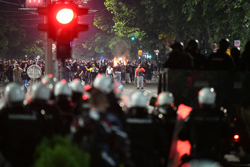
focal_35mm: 211
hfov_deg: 9.8
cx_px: 122
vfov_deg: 6.5
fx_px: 1465
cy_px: 86
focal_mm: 200
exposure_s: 1/125
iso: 16000
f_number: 2.8
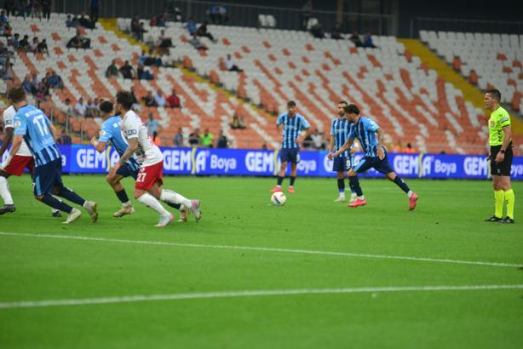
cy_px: 174
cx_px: 262
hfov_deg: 10.3
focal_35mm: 200
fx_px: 2907
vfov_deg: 6.9
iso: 2000
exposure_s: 1/1600
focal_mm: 200
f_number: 3.2
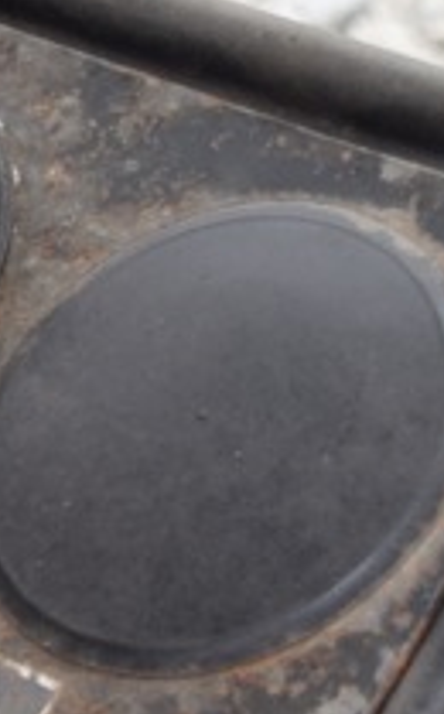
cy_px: 466
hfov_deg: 4.4
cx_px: -642
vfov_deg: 7.2
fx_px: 5692
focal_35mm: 293
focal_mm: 40
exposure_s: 1/125
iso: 220
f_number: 5.6
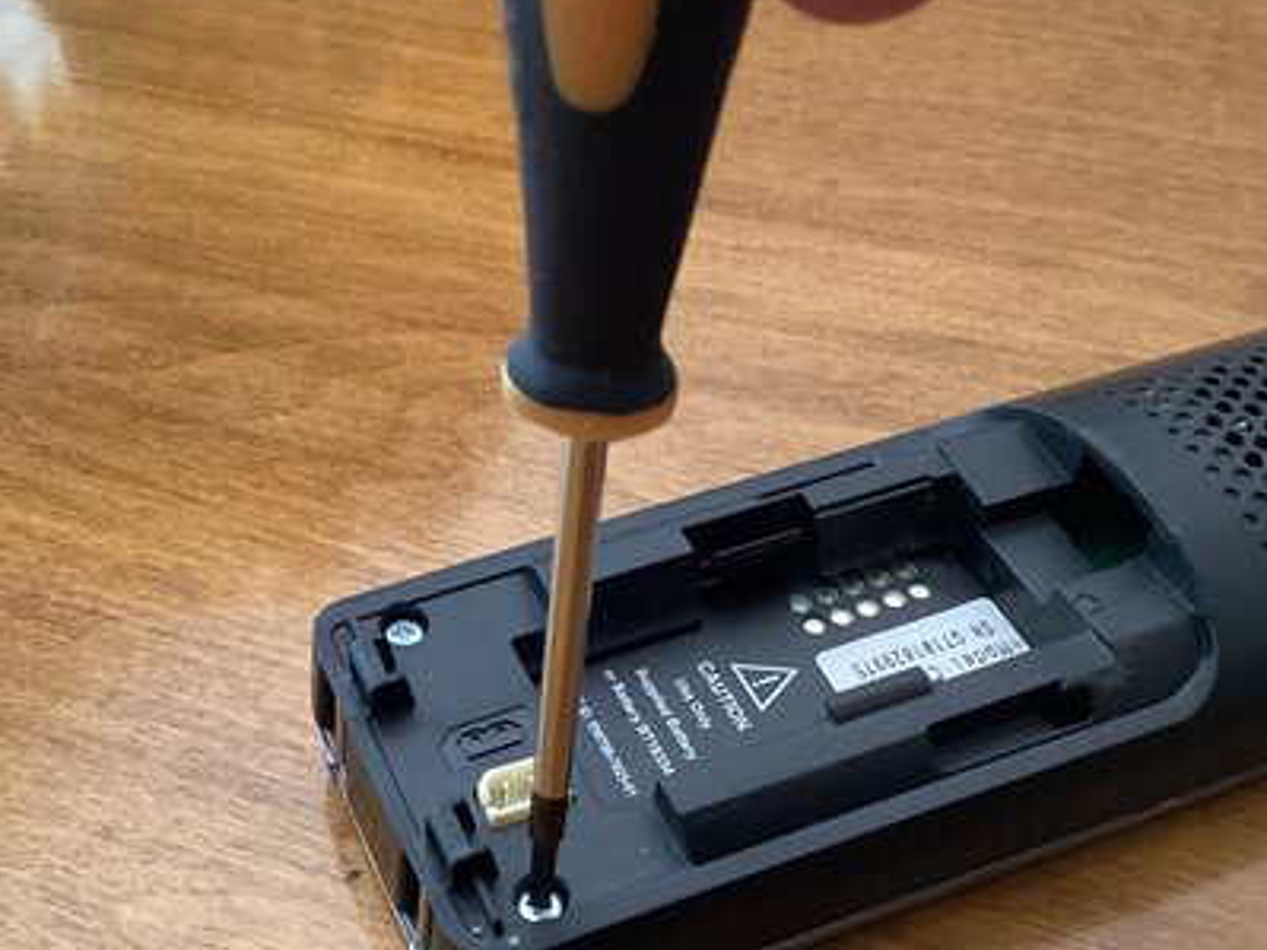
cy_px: 613
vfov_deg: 31.3
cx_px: 533
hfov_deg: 41.1
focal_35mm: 46
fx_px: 1683
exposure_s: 1/33
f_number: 2.4
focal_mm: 3.3
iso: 400
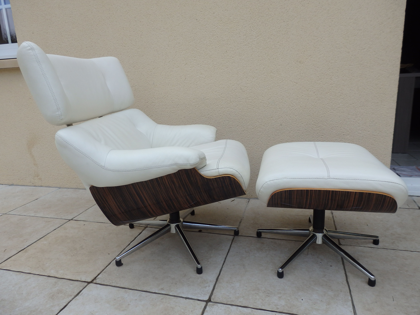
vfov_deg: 54.9
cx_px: 210
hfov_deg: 69.4
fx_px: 303
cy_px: 158
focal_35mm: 25
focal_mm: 4.5
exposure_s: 1/640
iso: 125
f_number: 3
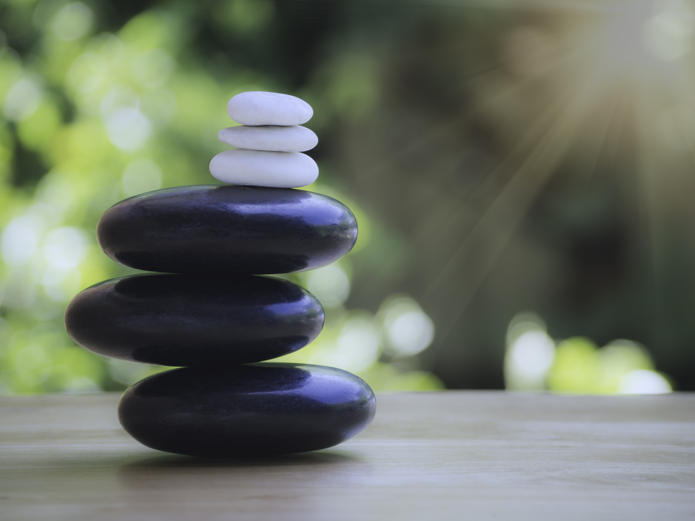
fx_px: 4096
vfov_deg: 7.3
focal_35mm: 204
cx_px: 348
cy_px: 260
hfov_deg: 9.7
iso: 200
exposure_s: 1/60
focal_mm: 102
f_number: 5
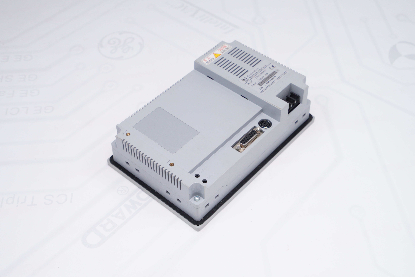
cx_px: 208
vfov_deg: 28.1
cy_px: 138
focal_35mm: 48
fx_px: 553
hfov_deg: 41.1
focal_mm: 32
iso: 320
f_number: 4.5
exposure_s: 1/125
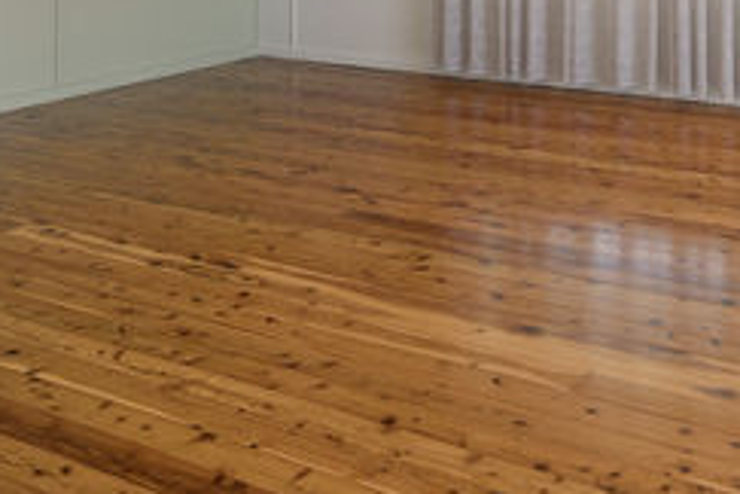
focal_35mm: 46
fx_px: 945
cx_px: 746
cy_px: -130
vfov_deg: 25.6
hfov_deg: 37.9
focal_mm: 14
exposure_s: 1/10
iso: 200
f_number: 7.1
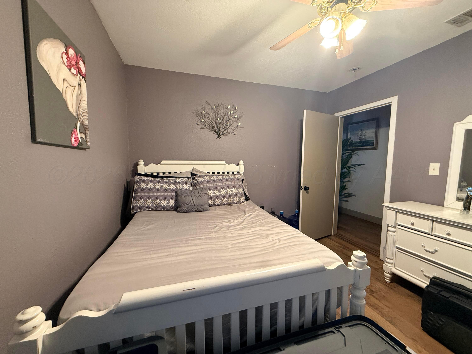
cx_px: 236
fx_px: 191
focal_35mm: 14
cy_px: 177
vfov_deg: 85.7
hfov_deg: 102.1
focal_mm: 2.22
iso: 320
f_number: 2.2
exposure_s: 1/60
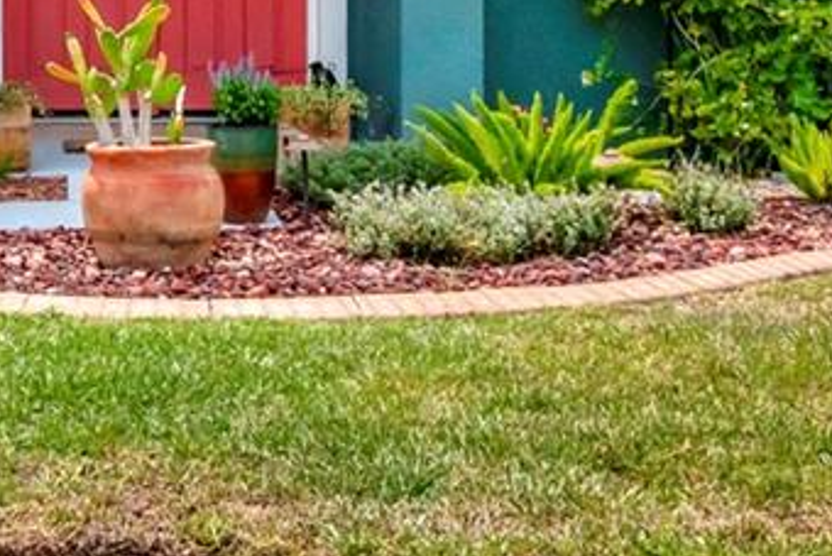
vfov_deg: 16.1
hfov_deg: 23.7
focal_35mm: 81
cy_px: -132
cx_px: -44
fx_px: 1877
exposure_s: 1/1250
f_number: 7.1
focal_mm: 11.5
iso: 500
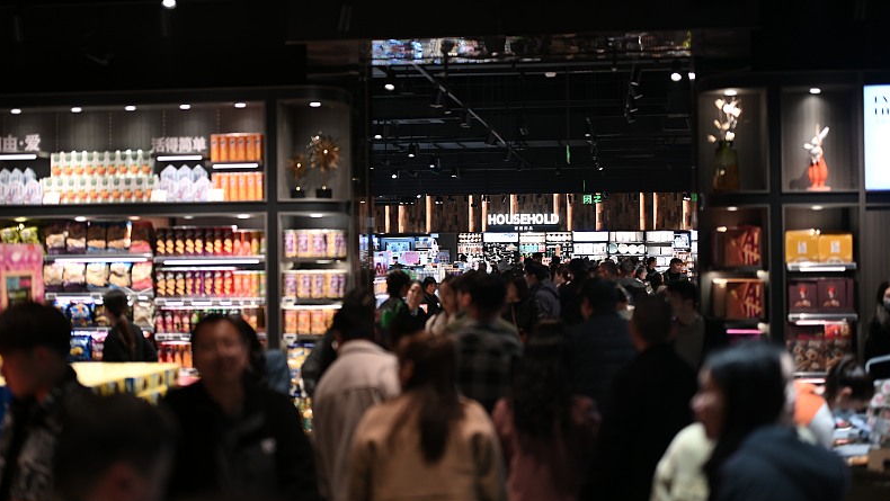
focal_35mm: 53
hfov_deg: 39.2
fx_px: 1251
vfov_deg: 22.7
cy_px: 228
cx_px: 448
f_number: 1.4
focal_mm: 50
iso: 320
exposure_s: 1/350
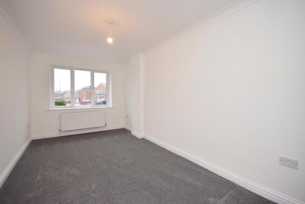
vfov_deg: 72.1
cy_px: 102
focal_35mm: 16
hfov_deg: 95.0
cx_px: 152
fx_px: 140
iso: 800
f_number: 7.1
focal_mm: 11
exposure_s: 1/60
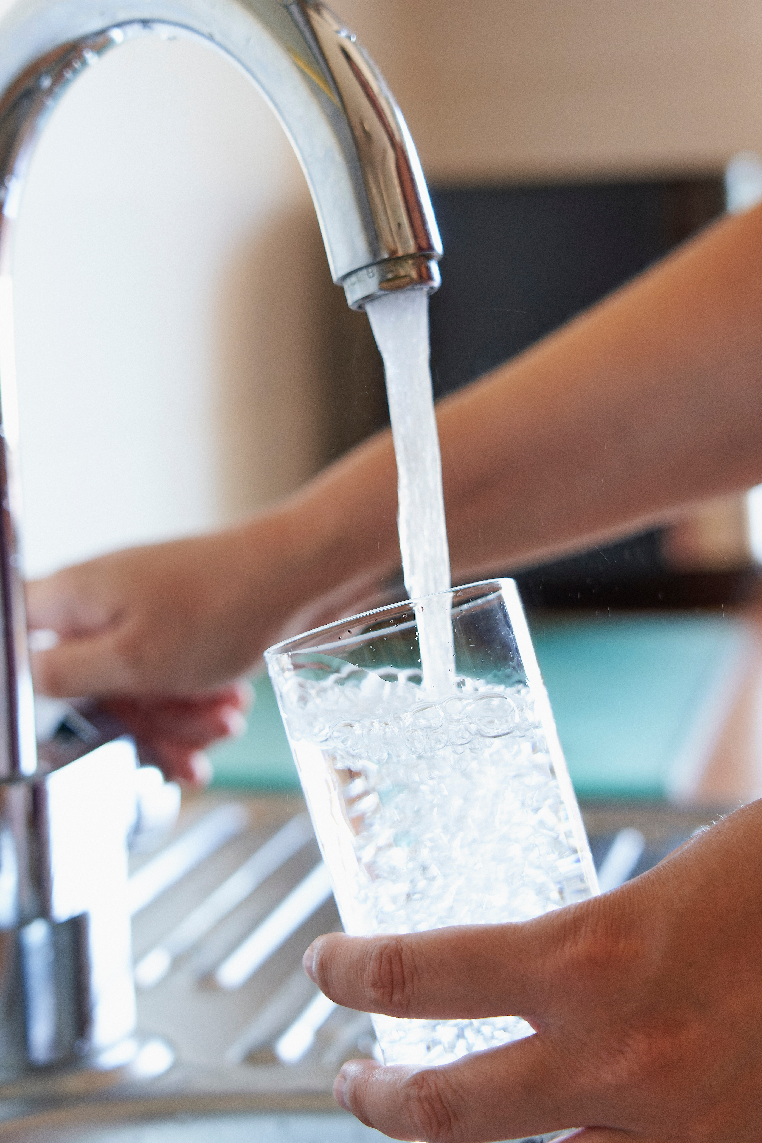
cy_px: 548
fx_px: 2348
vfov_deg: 27.3
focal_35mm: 74
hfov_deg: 18.4
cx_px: 305
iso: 2000
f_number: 4.5
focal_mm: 60
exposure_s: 1/100
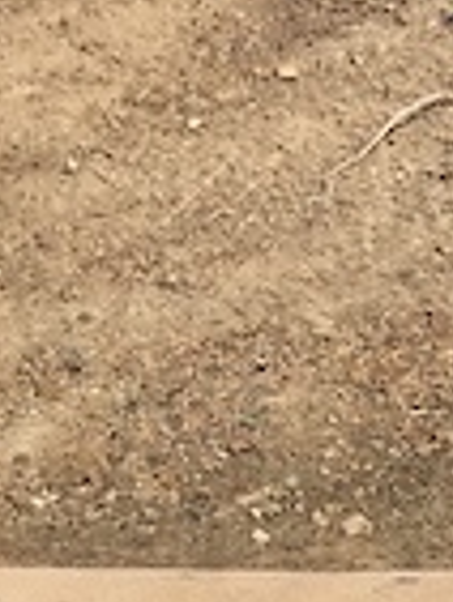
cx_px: 744
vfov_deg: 9.9
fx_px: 2857
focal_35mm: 164
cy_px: 1644
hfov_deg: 8.8
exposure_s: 1/1131
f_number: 2.2
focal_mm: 4.15
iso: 25
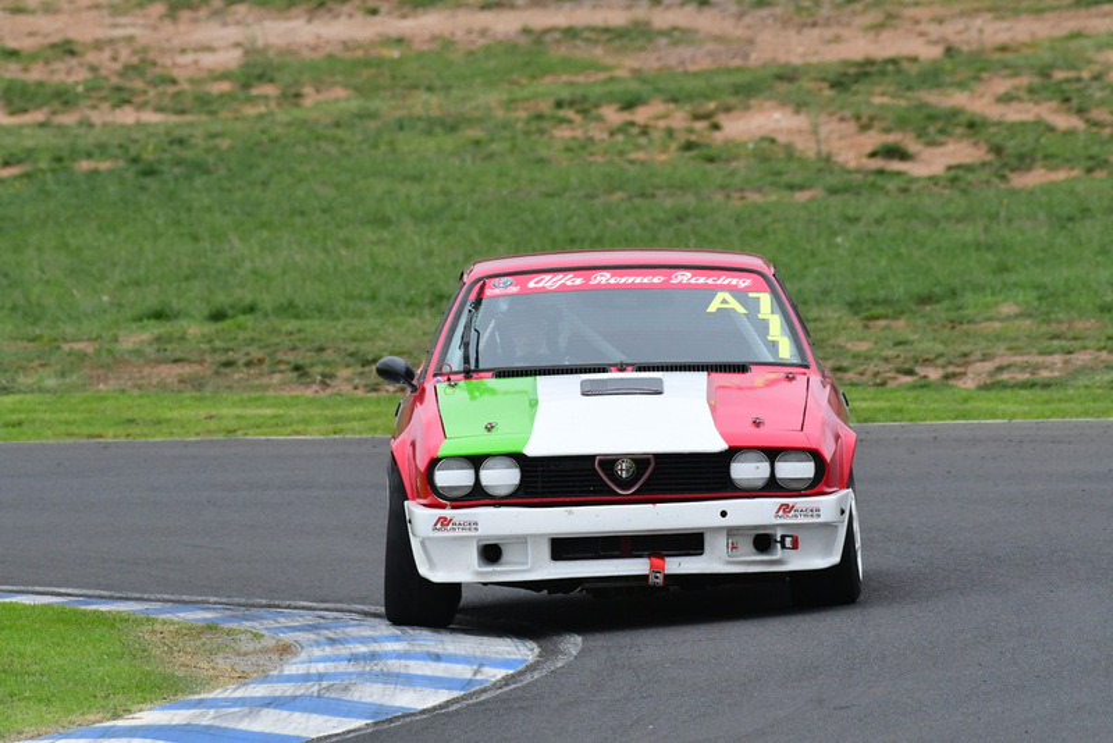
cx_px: 556
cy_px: 372
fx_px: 23195
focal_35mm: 750
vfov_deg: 1.8
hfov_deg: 2.7
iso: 1250
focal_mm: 500
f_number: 11
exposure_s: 1/640
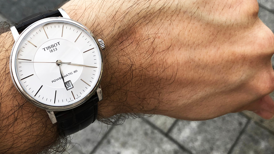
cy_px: 46
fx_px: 341
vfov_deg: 25.2
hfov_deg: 43.4
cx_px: 104
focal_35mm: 47
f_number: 1.8
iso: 32
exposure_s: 1/50
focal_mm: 4
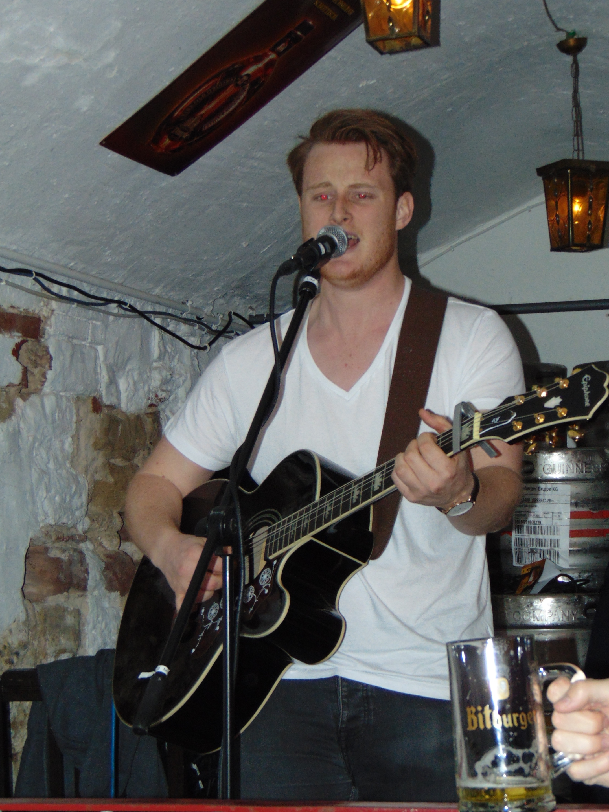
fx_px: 2111
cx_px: 377
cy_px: 483
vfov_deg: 21.7
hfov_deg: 16.4
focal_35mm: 90
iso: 400
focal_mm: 12.8
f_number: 3.7
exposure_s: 1/60
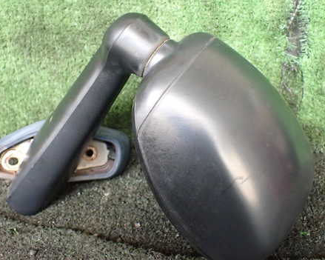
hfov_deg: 45.8
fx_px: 385
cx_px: 157
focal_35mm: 40
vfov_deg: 37.3
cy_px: 113
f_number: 2.3
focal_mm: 5.4
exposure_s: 1/125
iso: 640
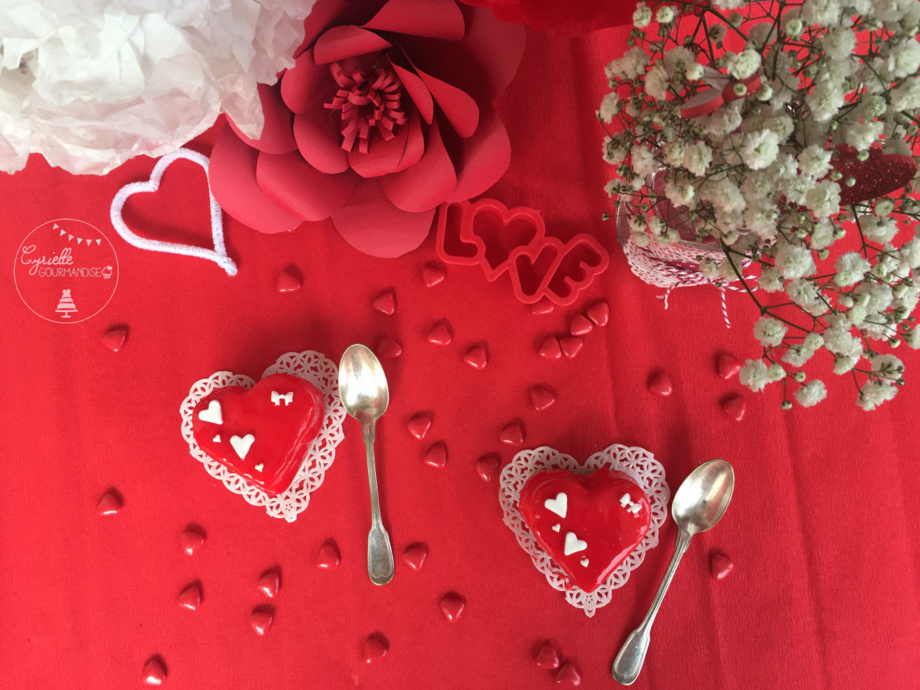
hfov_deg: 61.6
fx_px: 771
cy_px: 345
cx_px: 460
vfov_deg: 48.2
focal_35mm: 29
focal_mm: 4.15
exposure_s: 1/100
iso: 32
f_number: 2.2
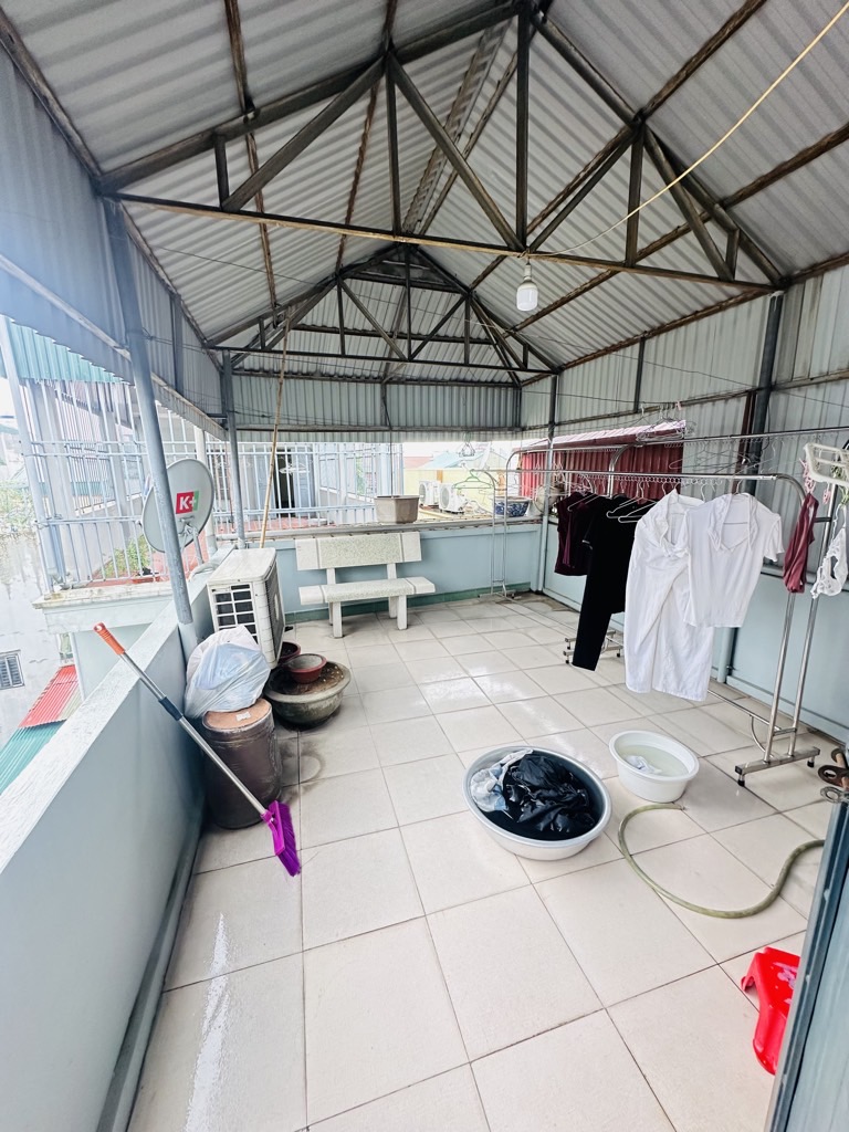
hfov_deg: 85.7
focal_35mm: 14
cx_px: 424
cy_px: 566
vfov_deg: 102.1
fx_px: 458
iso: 200
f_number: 2.2
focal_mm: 2.22
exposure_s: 1/99
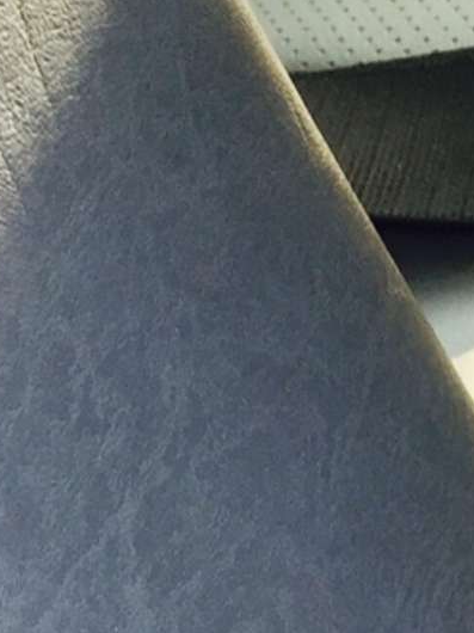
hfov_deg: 9.2
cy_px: 881
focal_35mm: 146
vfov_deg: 13.0
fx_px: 2668
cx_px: 1083
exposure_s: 1/60
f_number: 2.2
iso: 32
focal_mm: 4.15
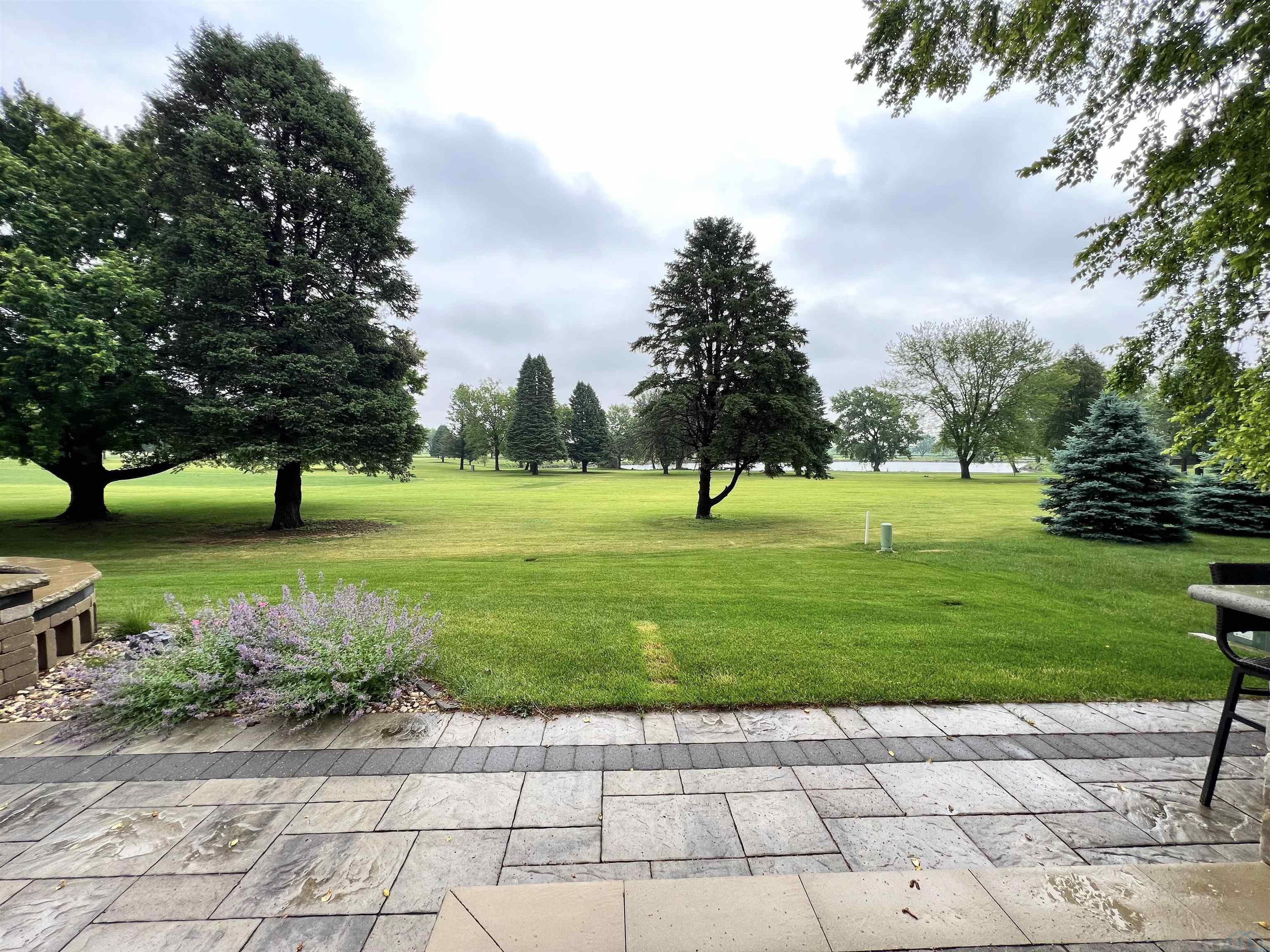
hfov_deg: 106.2
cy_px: 476
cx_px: 635
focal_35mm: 13
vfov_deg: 89.9
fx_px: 477
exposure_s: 1/365
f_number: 1.8
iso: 32
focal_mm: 1.57
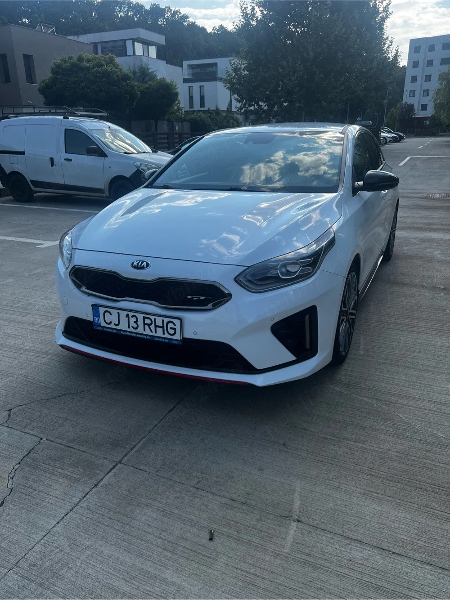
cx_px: 225
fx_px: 451
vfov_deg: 67.3
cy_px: 300
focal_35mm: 26
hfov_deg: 53.0
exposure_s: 1/1751
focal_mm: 5.7
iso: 50
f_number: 1.5
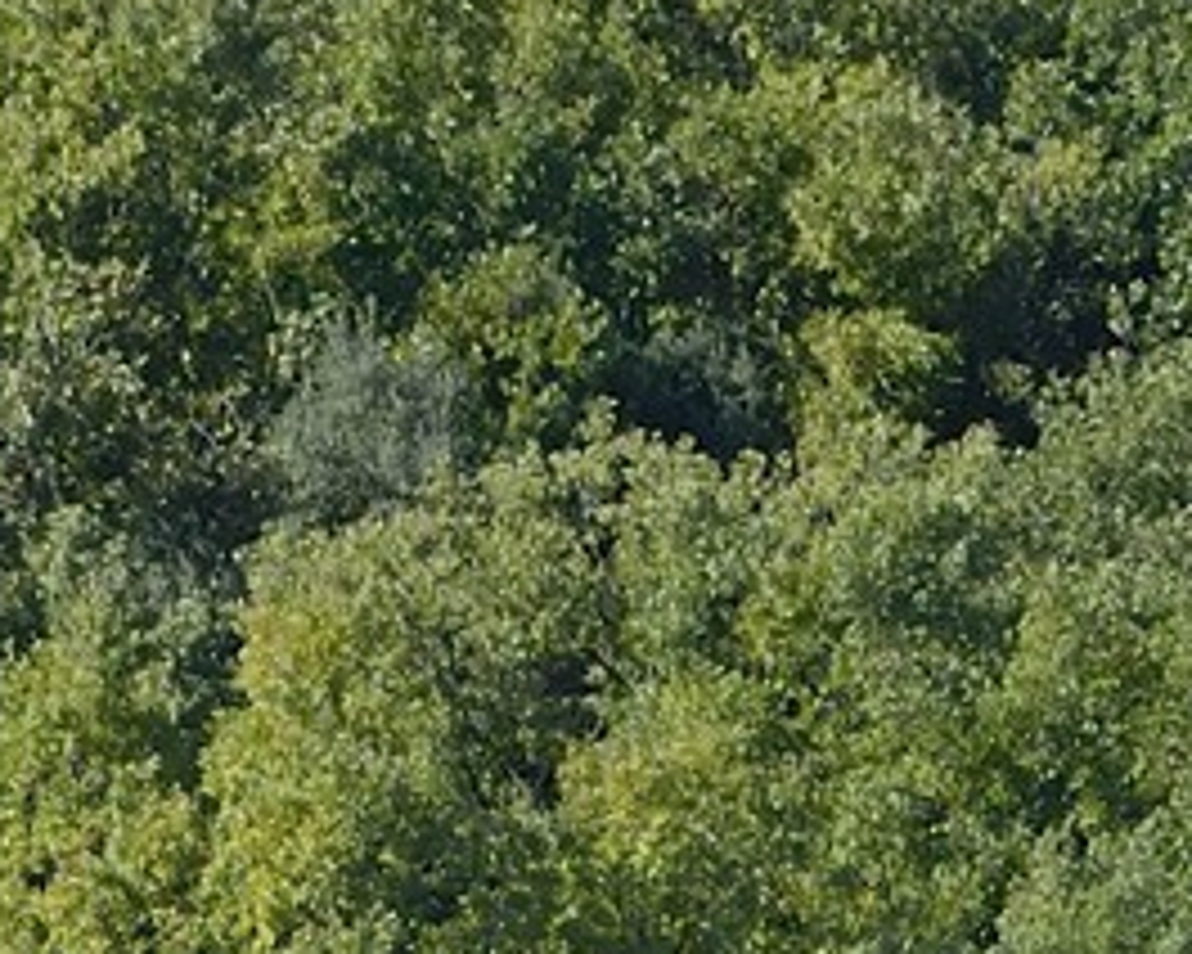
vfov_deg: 1.9
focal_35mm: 823
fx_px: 29034
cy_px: 2038
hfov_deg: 2.3
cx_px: -2218
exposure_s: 1/1000
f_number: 8
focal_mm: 145
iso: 800
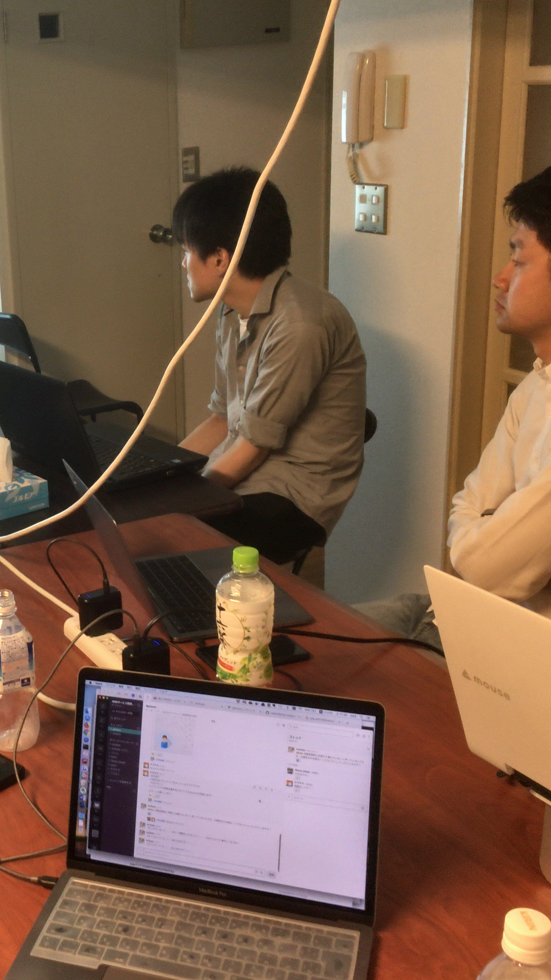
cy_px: 468
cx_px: 5
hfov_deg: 24.8
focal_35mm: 46
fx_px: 1195
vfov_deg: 44.6
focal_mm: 4.15
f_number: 2.2
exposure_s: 1/20
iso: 100
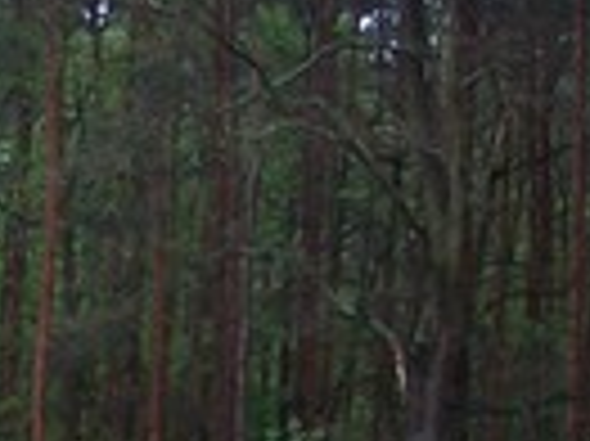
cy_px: 1096
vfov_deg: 6.1
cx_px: -1108
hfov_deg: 7.6
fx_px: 3951
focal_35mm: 232
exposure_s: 1/125
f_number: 2.8
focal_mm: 8
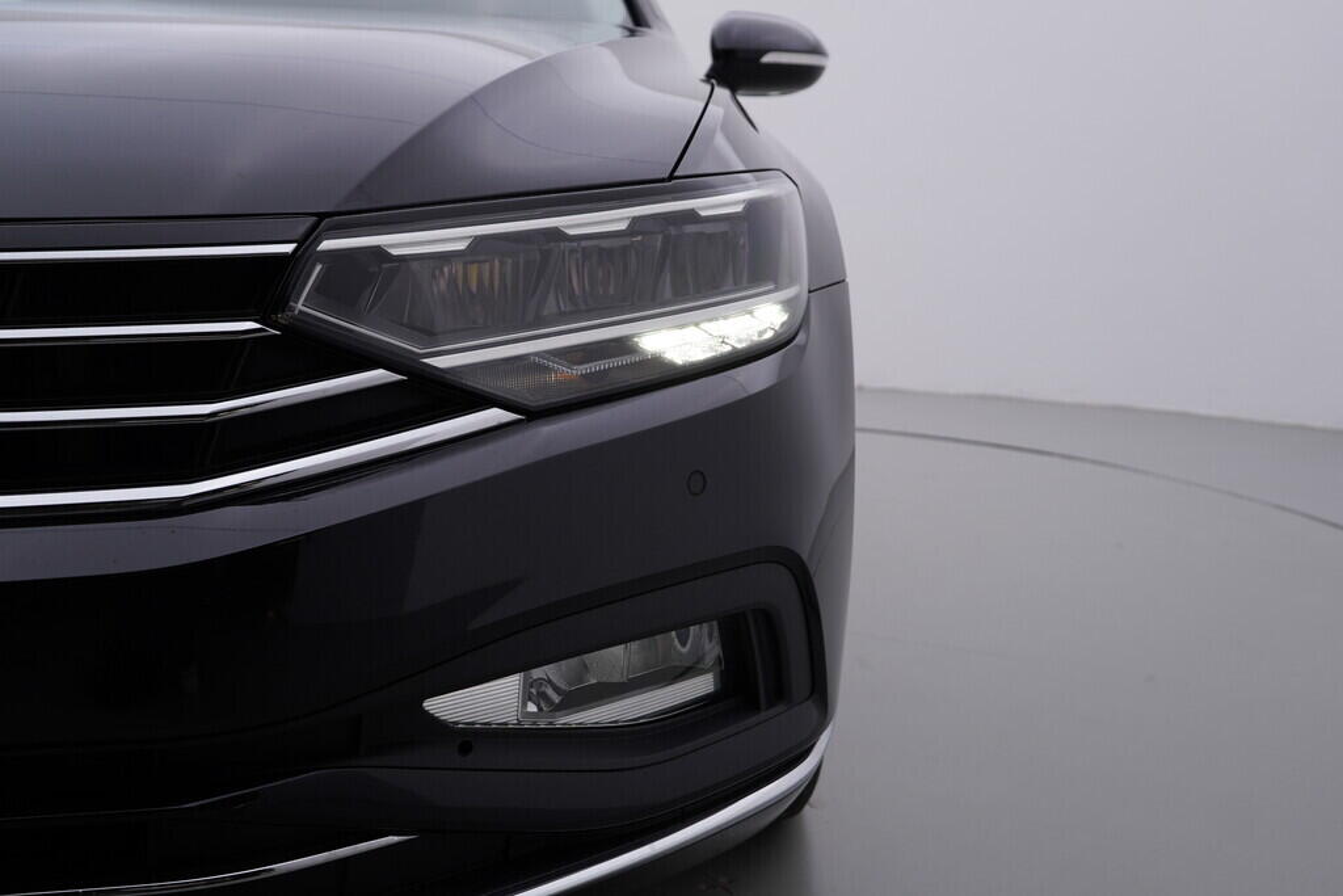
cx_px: 672
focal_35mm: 36
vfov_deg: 36.9
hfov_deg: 53.1
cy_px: 448
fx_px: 1343
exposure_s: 1/100
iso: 125
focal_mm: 24
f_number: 4.5
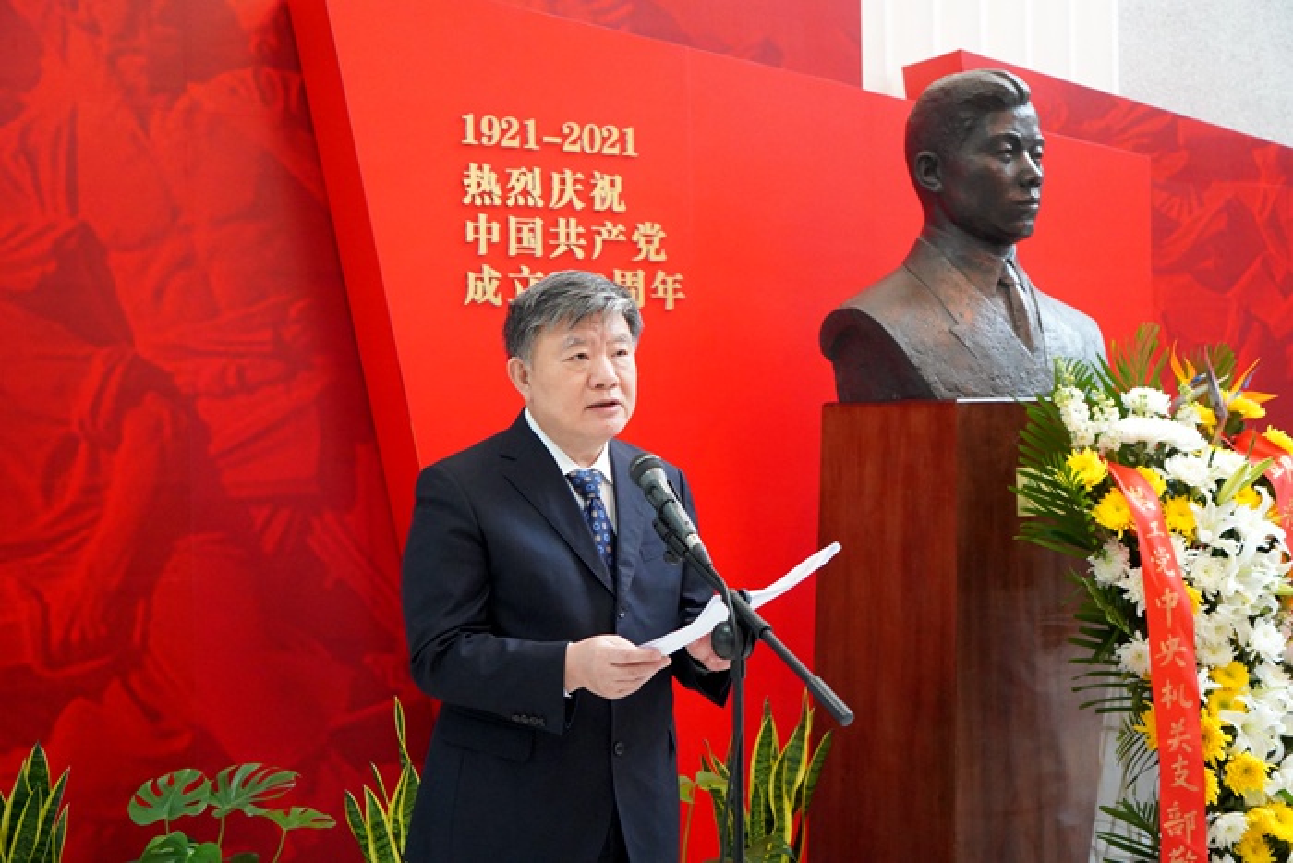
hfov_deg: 43.6
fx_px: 1616
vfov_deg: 29.9
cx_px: 646
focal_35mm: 45
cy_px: 432
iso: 10000
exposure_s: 1/160
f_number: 4
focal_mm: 45
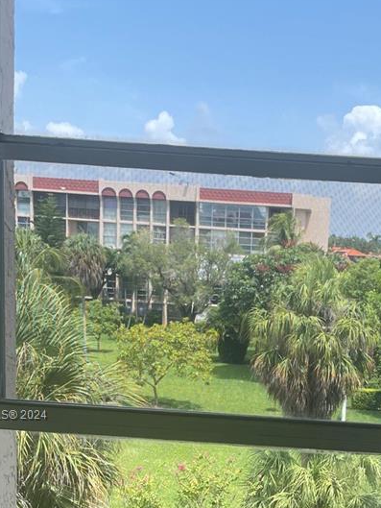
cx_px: 303
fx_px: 865
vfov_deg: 31.7
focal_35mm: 59
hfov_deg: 24.4
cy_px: 416
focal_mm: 4.2
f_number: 1.6
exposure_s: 1/1667
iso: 32
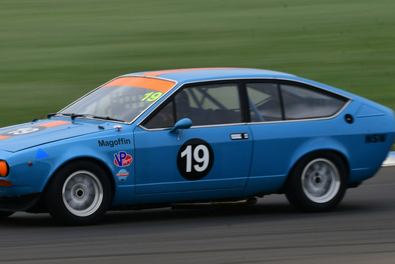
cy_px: 90
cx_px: 118
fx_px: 5028
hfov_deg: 4.5
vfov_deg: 3.0
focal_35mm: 458
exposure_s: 1/60
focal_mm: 200
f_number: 16
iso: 160
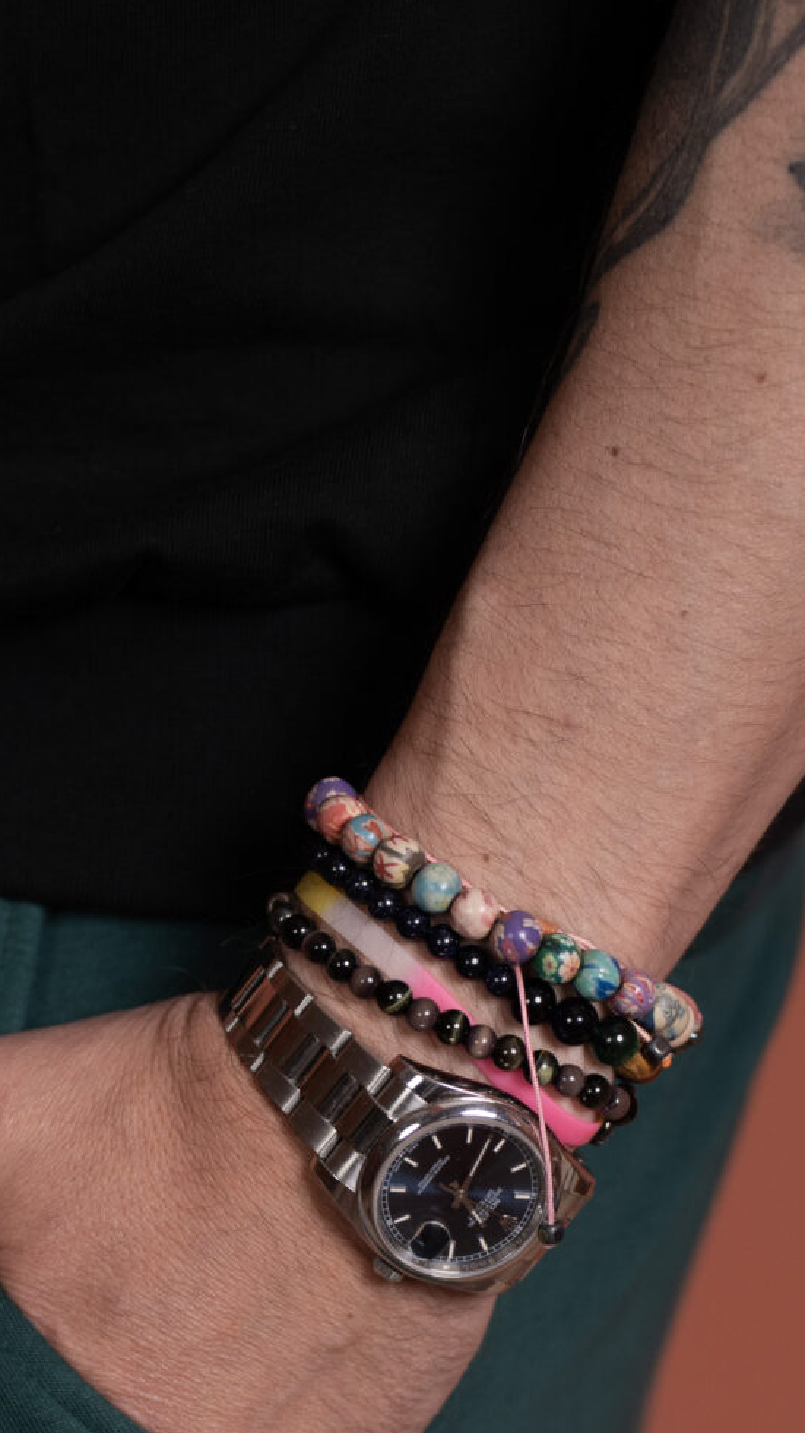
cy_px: 1606
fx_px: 7896
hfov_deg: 5.8
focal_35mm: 208
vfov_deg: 10.2
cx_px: 176
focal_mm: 76
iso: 320
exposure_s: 1/160
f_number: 2.5
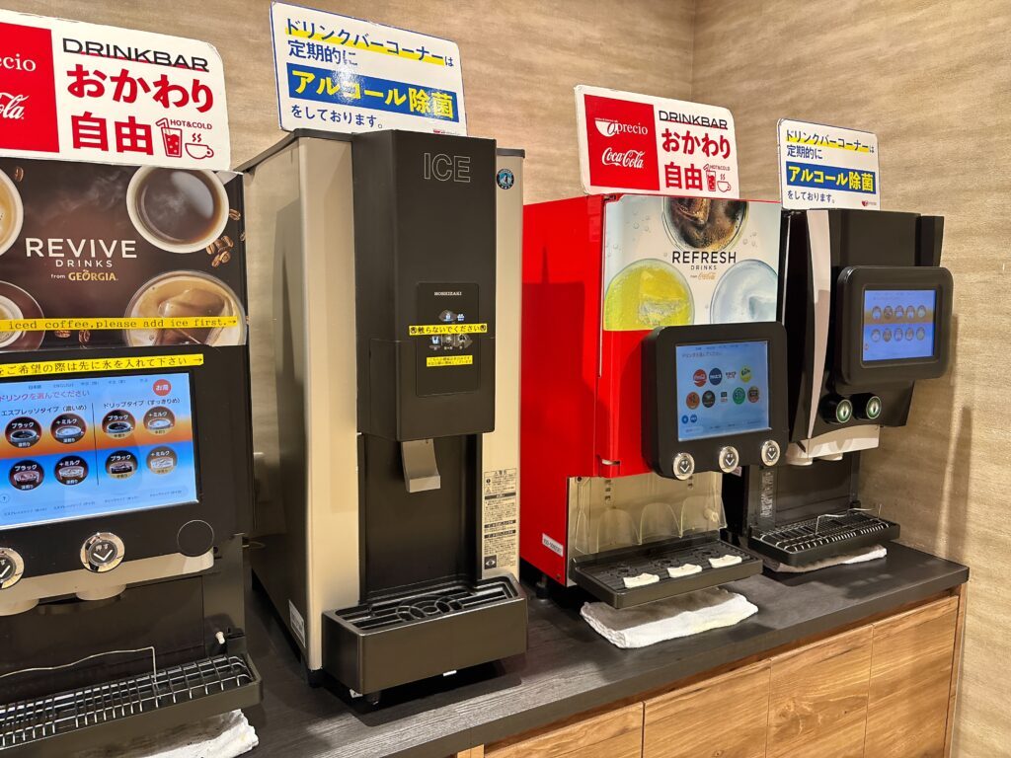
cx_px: 506
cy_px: 379
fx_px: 759
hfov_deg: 67.3
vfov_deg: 53.1
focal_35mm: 26
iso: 200
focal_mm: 5.96
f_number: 1.6
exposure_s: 1/60
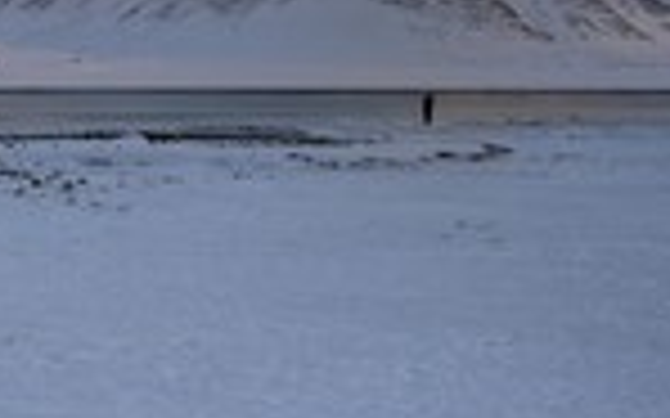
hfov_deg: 17.7
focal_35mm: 109
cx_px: -234
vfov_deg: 11.9
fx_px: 1990
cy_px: 22
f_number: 10
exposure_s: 1/200
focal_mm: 38
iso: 200
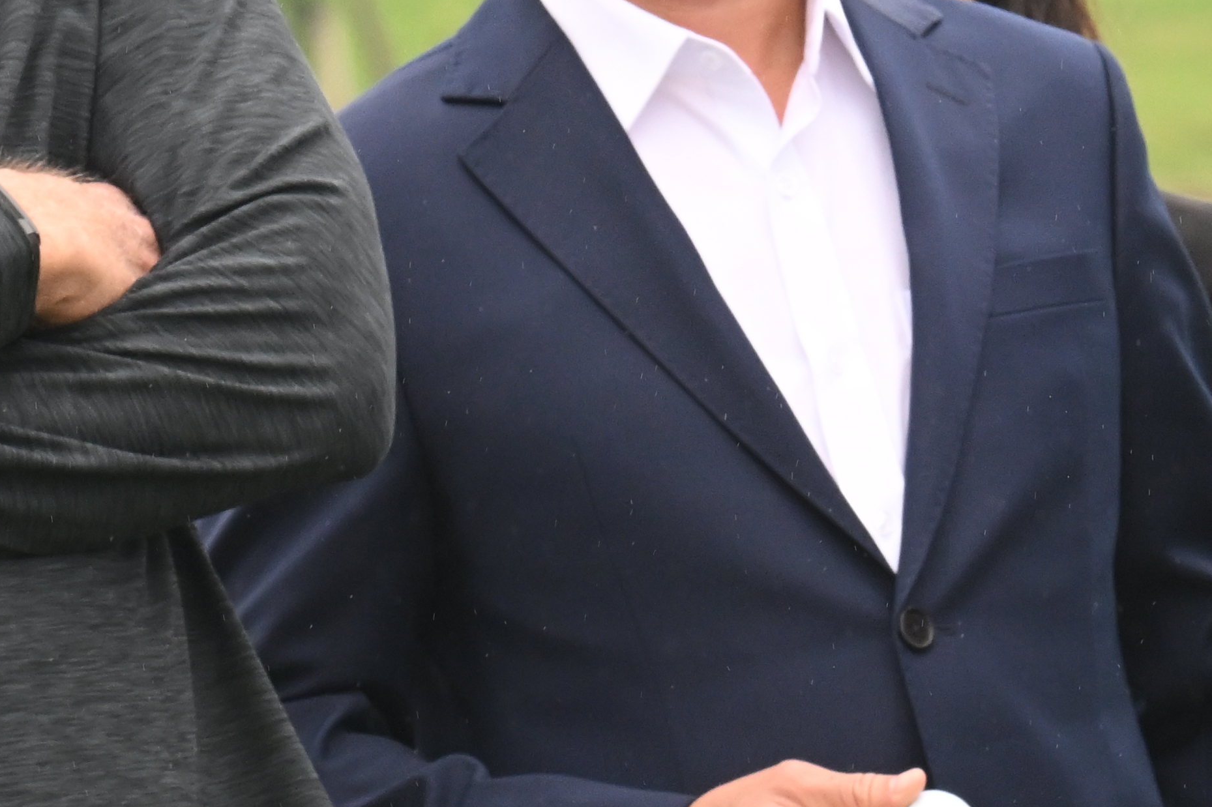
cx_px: 550
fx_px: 25576
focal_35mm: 760
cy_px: 126
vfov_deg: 1.8
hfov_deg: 2.7
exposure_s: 1/400
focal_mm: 175
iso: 1250
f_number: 10
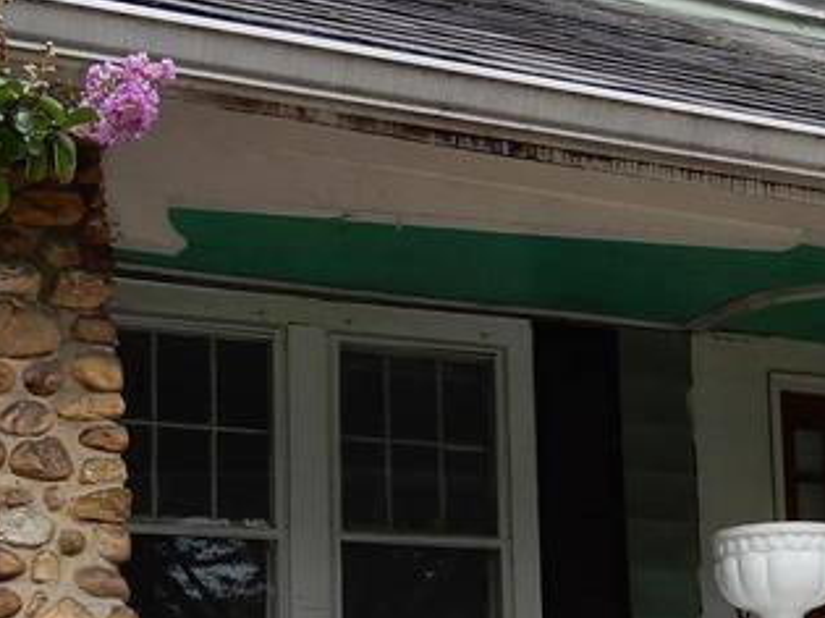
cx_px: 519
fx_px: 1858
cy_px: 581
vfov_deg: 18.5
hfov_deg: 25.0
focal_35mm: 78
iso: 80
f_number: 3.4
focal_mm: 4.3
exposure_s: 1/40
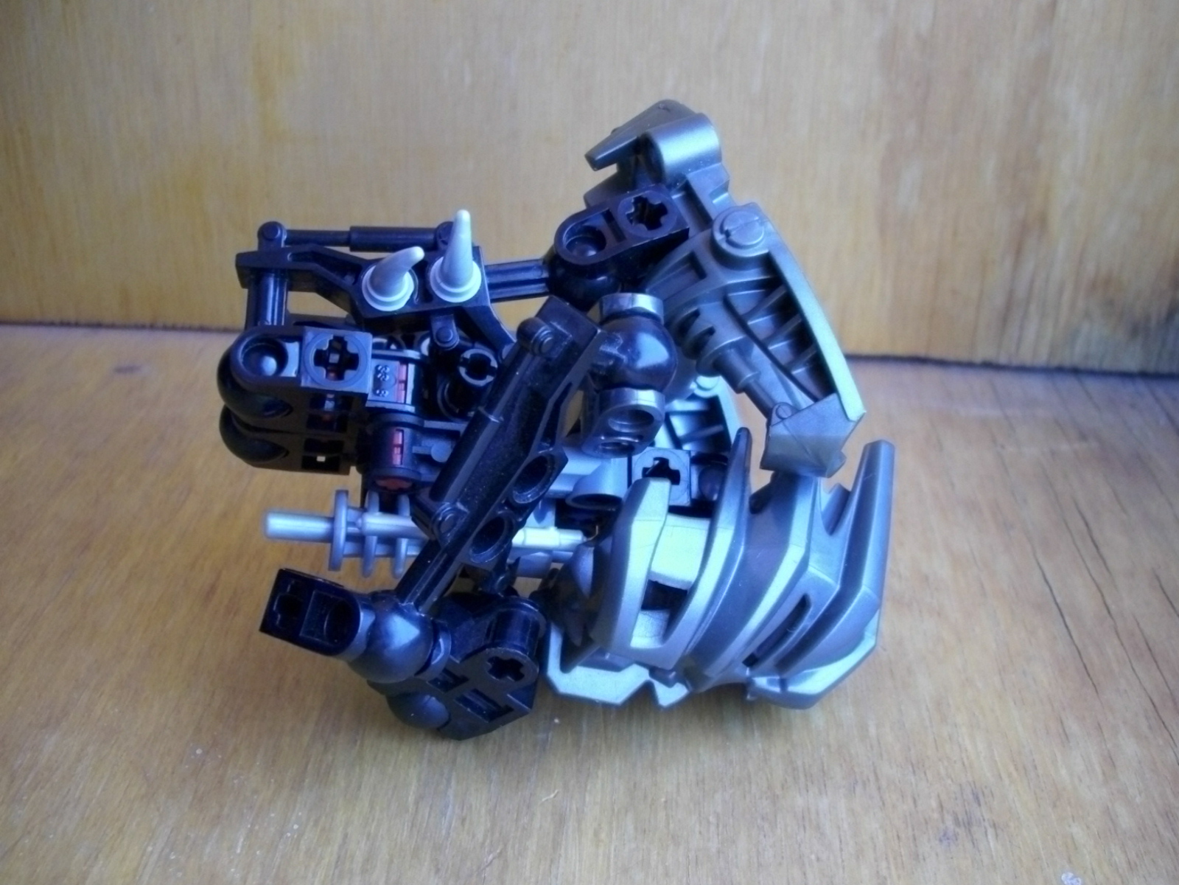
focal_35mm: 31
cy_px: 442
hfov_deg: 58.4
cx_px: 590
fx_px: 1056
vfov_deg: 45.4
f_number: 2.8
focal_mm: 6.2
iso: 200
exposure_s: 1/60
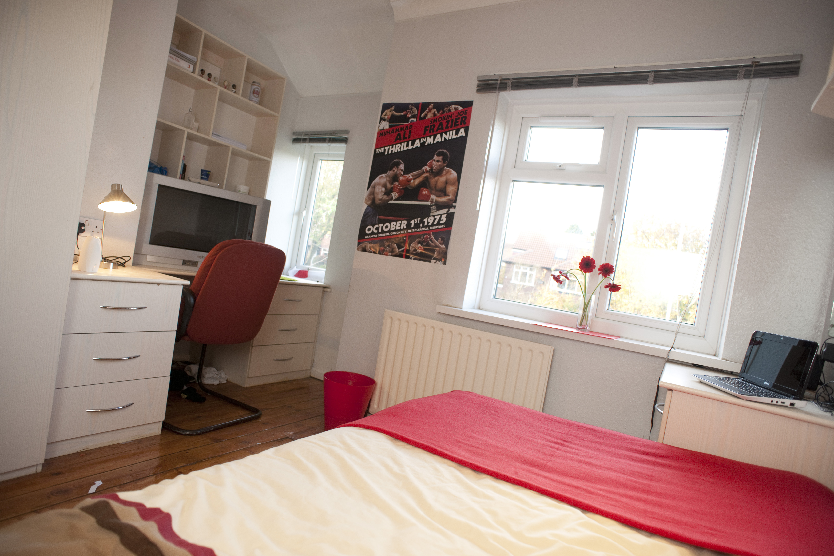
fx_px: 463
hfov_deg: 84.0
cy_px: 278
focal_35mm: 20
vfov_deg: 61.9
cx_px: 417
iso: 200
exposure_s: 1/40
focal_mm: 20
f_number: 4
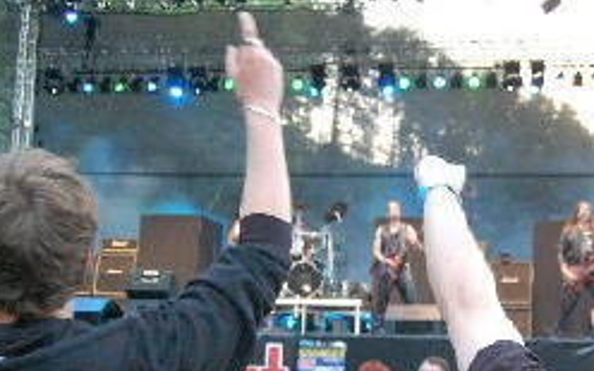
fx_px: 1036
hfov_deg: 31.6
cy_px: 256
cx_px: 424
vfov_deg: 20.2
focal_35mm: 64
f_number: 4.5
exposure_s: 1/100
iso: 1600
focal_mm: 26
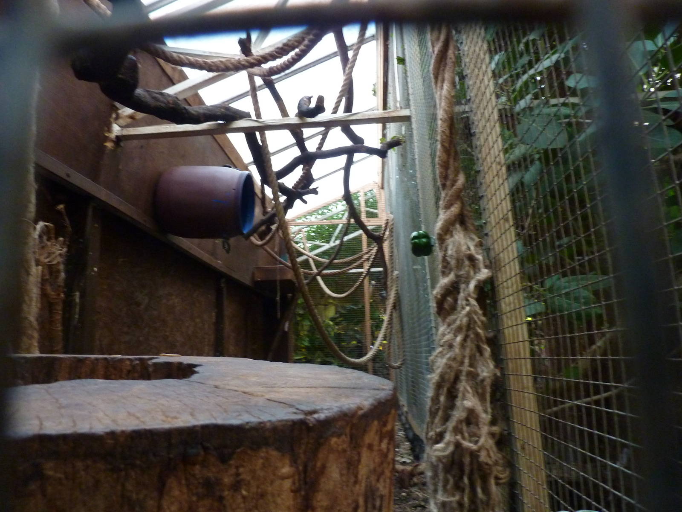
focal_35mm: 25
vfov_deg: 54.9
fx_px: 493
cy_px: 256
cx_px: 341
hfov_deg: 69.4
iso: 400
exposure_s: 1/8
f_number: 3.3
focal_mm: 4.1
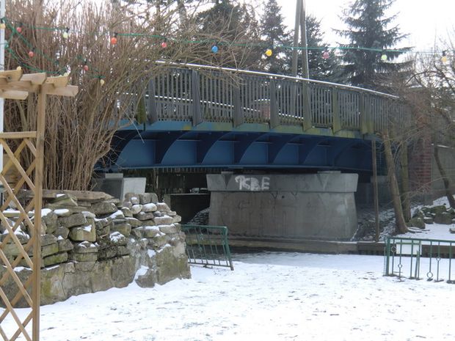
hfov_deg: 29.8
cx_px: 228
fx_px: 854
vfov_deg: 22.6
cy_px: 170
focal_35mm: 65
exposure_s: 1/125
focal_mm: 11.6
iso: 64
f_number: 4.4
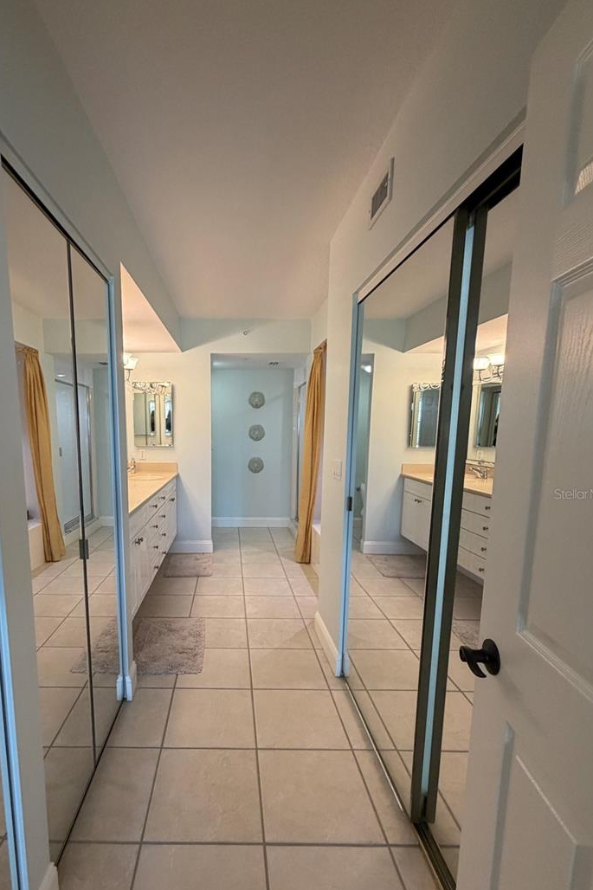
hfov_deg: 69.4
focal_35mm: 17
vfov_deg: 92.9
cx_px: 226
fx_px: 420
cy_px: 493
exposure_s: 1/120
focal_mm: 2.22
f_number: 2.2
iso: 320
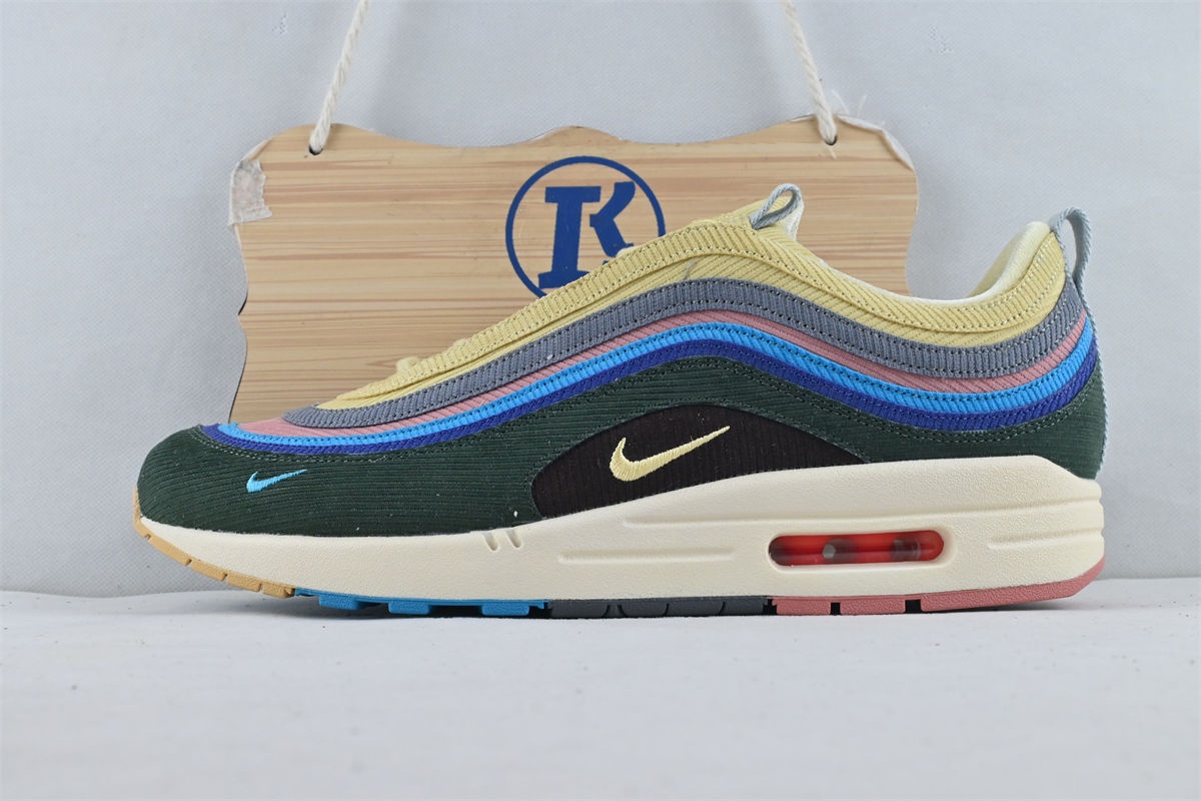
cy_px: 400
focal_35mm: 45
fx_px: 1501
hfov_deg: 43.6
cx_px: 600
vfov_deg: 29.9
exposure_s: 1/160
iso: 1000
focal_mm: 30
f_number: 10
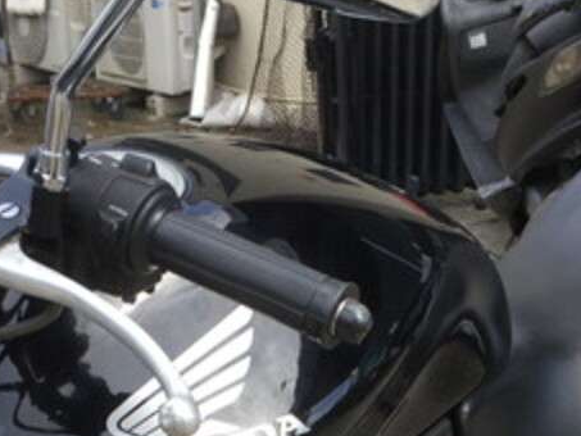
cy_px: 549
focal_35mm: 82
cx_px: 317
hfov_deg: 23.8
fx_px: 1377
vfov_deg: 17.1
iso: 32
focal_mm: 4.15
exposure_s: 1/247
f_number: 2.2
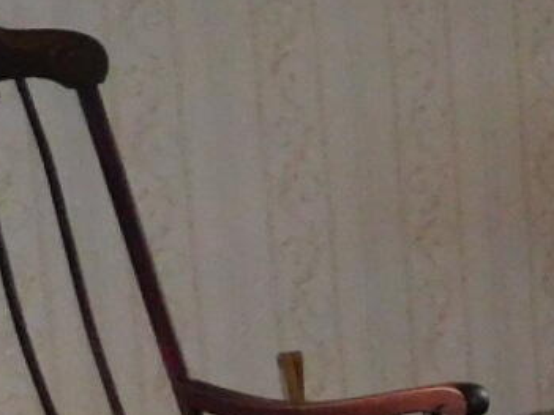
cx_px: 1719
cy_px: 216
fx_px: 2384
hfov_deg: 9.8
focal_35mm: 149
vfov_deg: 10.0
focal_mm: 4
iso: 400
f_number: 3
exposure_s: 1/30
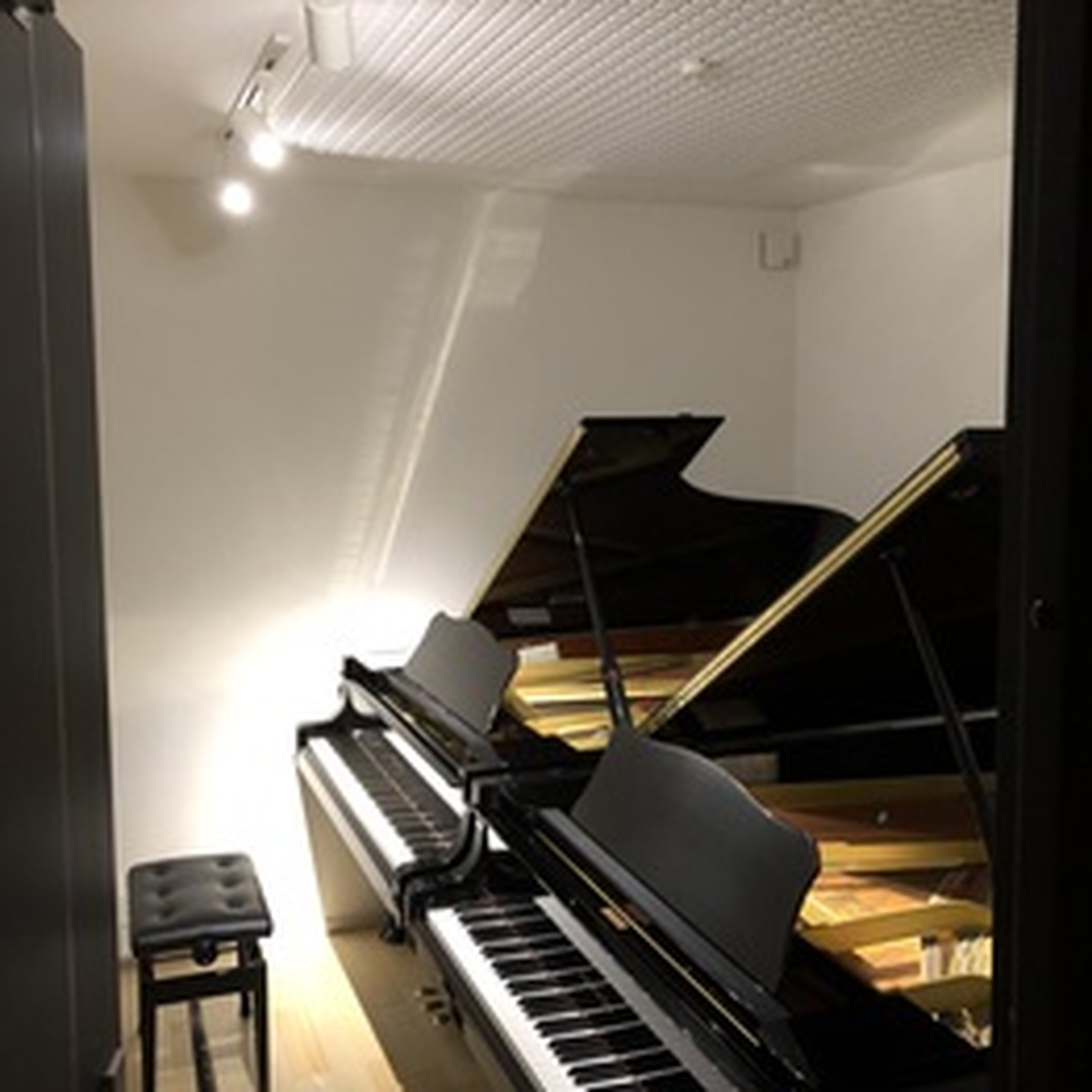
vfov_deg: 48.4
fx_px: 1213
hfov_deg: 48.4
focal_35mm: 34
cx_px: 554
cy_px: 513
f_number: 1.8
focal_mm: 3.99
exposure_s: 1/7
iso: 100
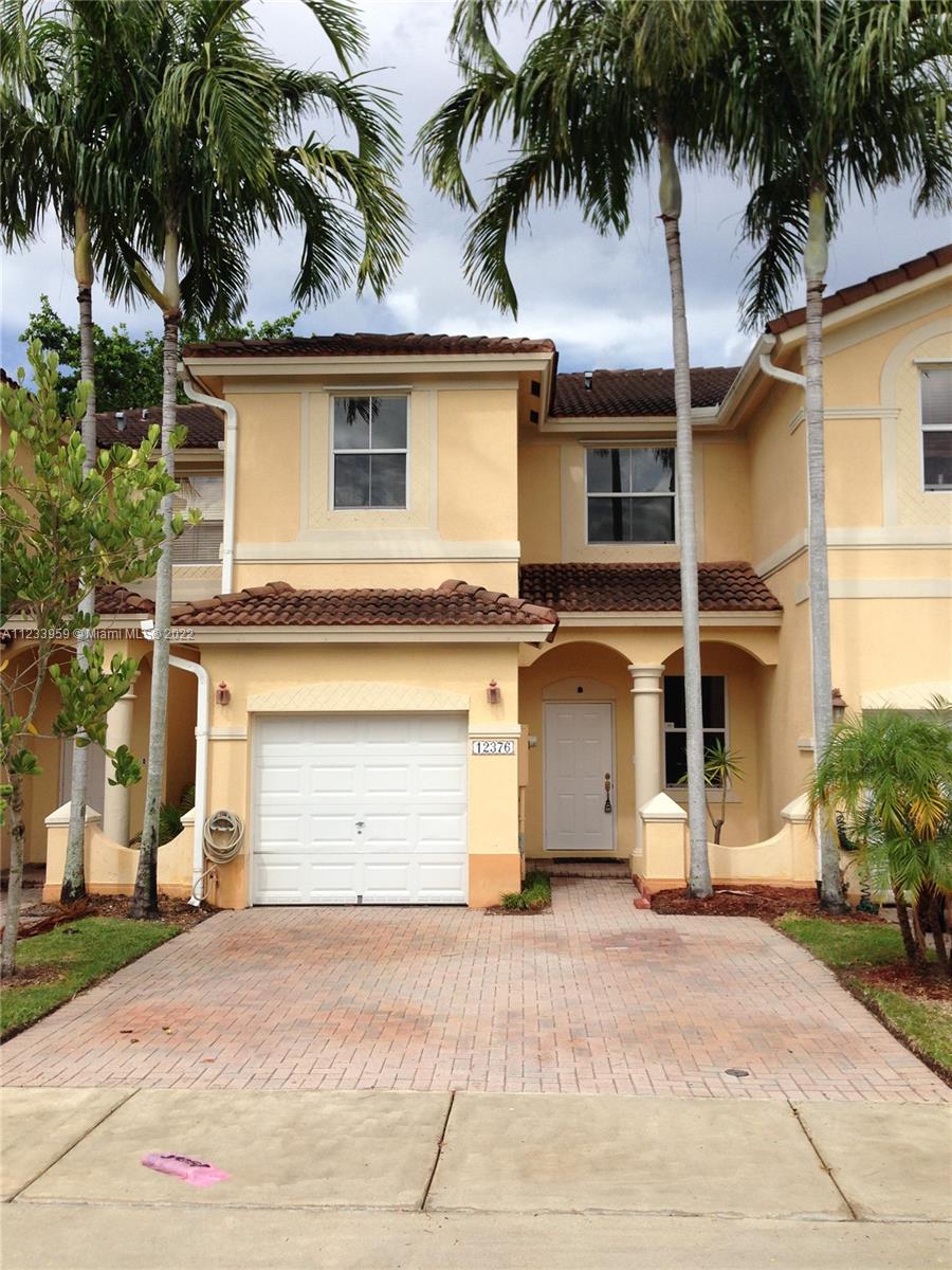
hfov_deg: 42.9
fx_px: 1210
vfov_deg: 55.4
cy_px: 635
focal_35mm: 33
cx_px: 476
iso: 50
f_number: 2.4
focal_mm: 4.12
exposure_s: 1/1506
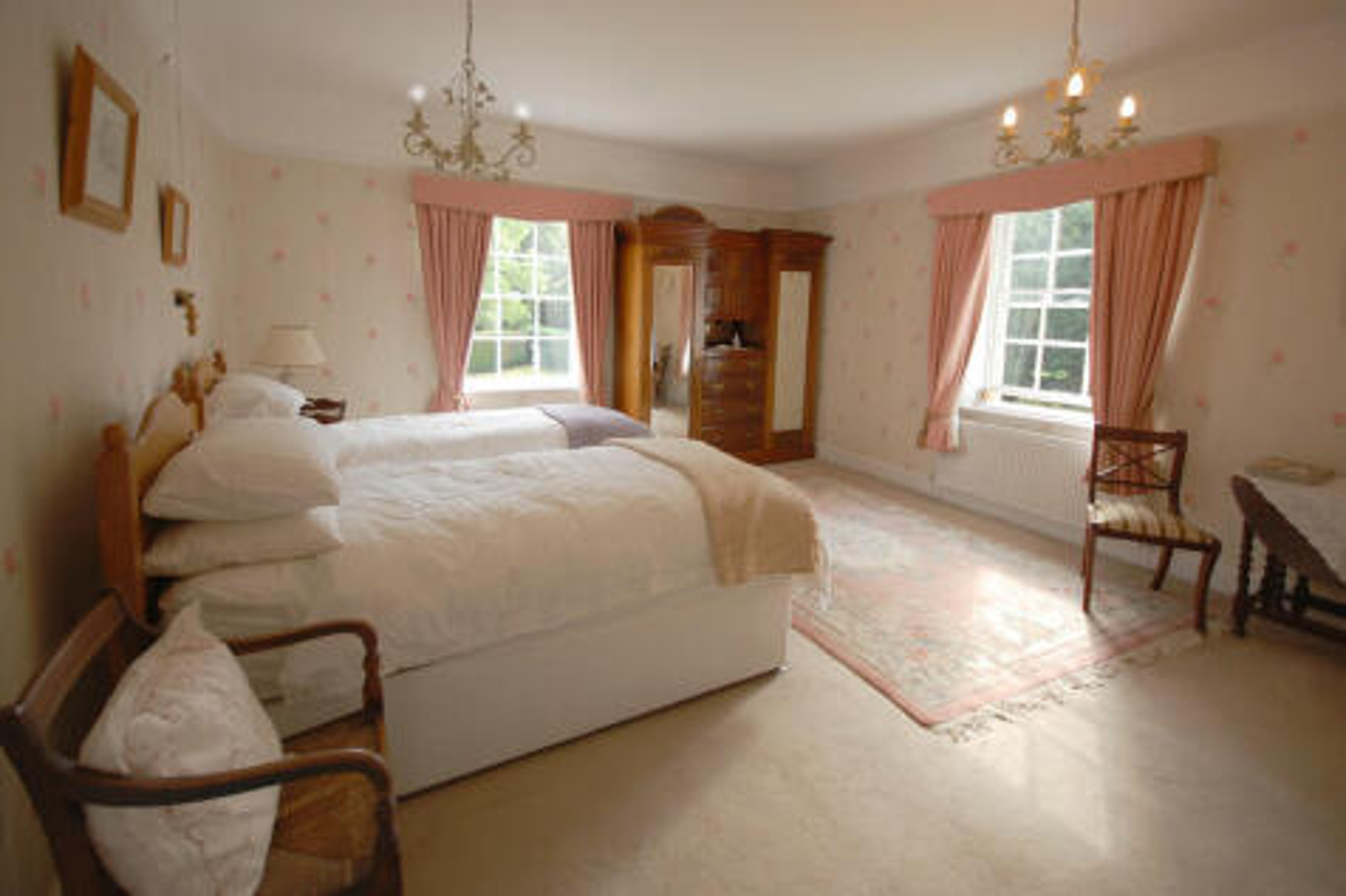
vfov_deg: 77.3
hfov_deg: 100.4
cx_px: 673
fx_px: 561
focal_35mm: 15
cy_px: 448
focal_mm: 10
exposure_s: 1/60
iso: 200
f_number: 4
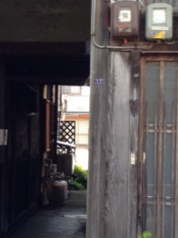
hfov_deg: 11.2
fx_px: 886
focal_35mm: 129
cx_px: -59
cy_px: 107
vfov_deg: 15.3
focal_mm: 4.12
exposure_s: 1/120
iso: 80
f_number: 2.4
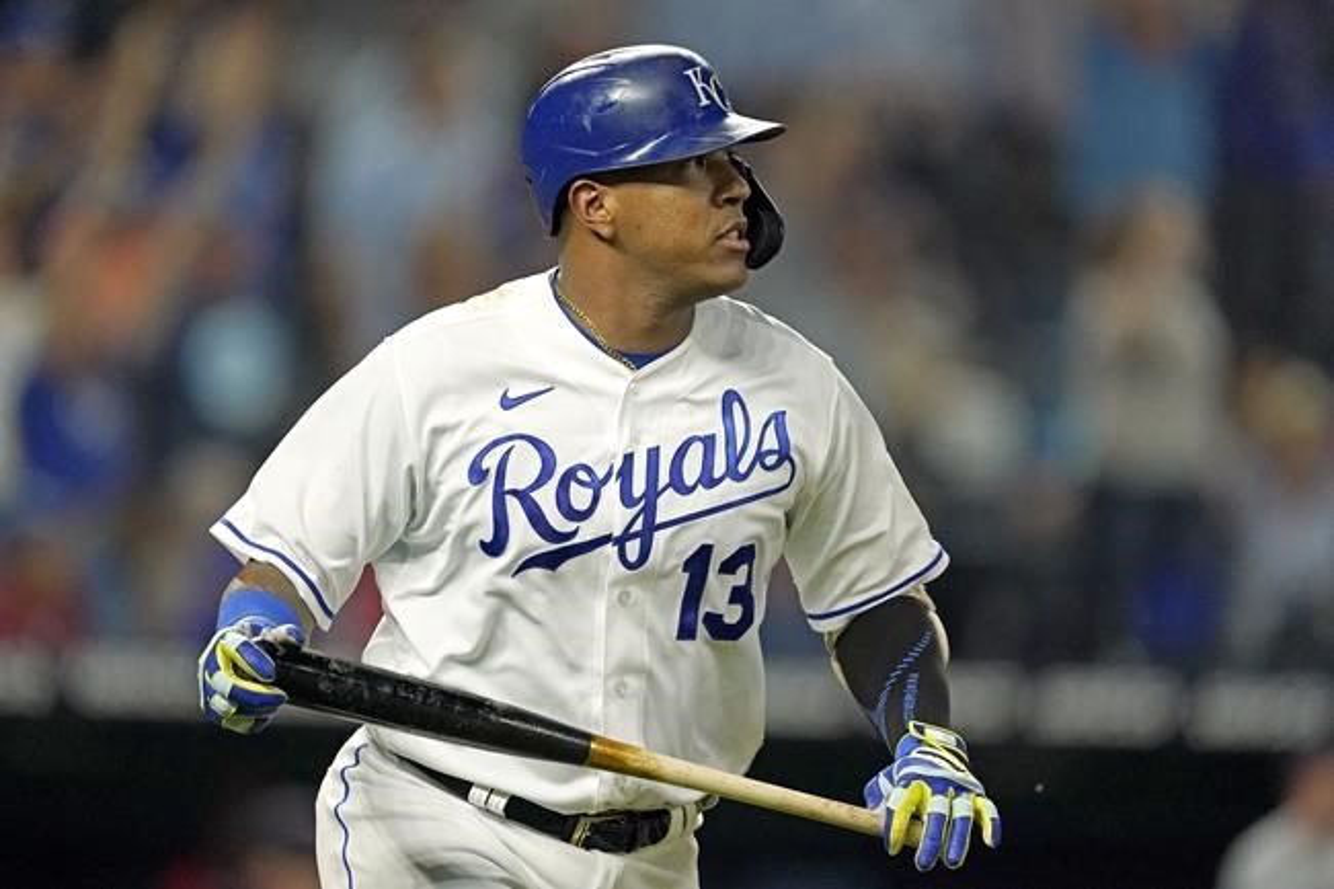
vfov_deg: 2.3
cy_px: 444
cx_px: 667
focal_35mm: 600
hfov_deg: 3.4
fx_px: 22226
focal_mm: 600
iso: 6400
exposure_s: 1/2500
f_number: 4
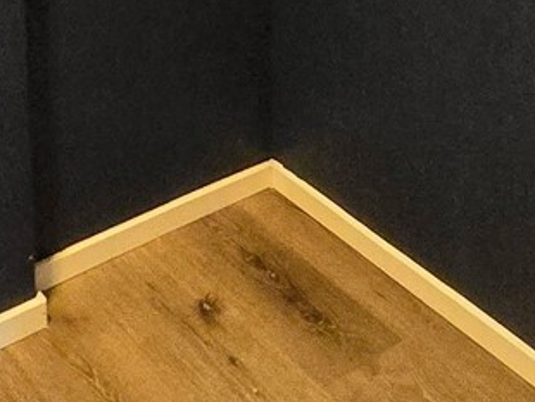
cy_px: -314
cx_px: 190
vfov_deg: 17.8
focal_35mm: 67
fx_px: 1036
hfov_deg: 28.8
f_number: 2.2
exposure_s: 1/24
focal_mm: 2.2
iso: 1600
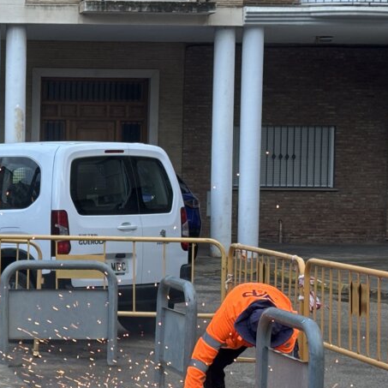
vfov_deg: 13.4
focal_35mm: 130
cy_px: 215
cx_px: -95
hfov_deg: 13.0
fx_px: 1649
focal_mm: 5.96
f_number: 1.6
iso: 50
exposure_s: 1/96
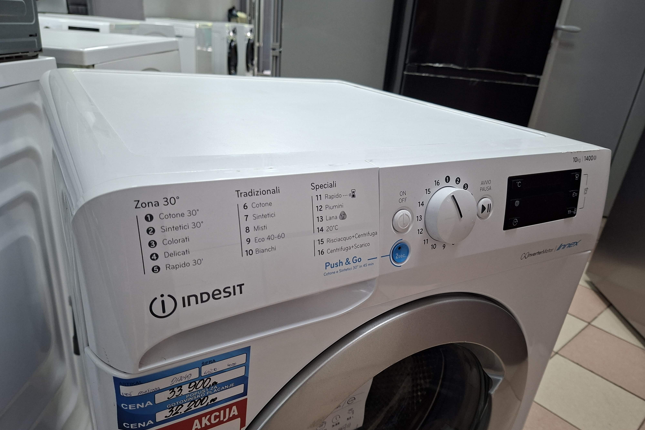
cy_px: 239
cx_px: 323
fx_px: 430
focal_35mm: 24
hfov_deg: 73.7
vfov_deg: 53.0
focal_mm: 5.54
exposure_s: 1/50
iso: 200
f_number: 1.8
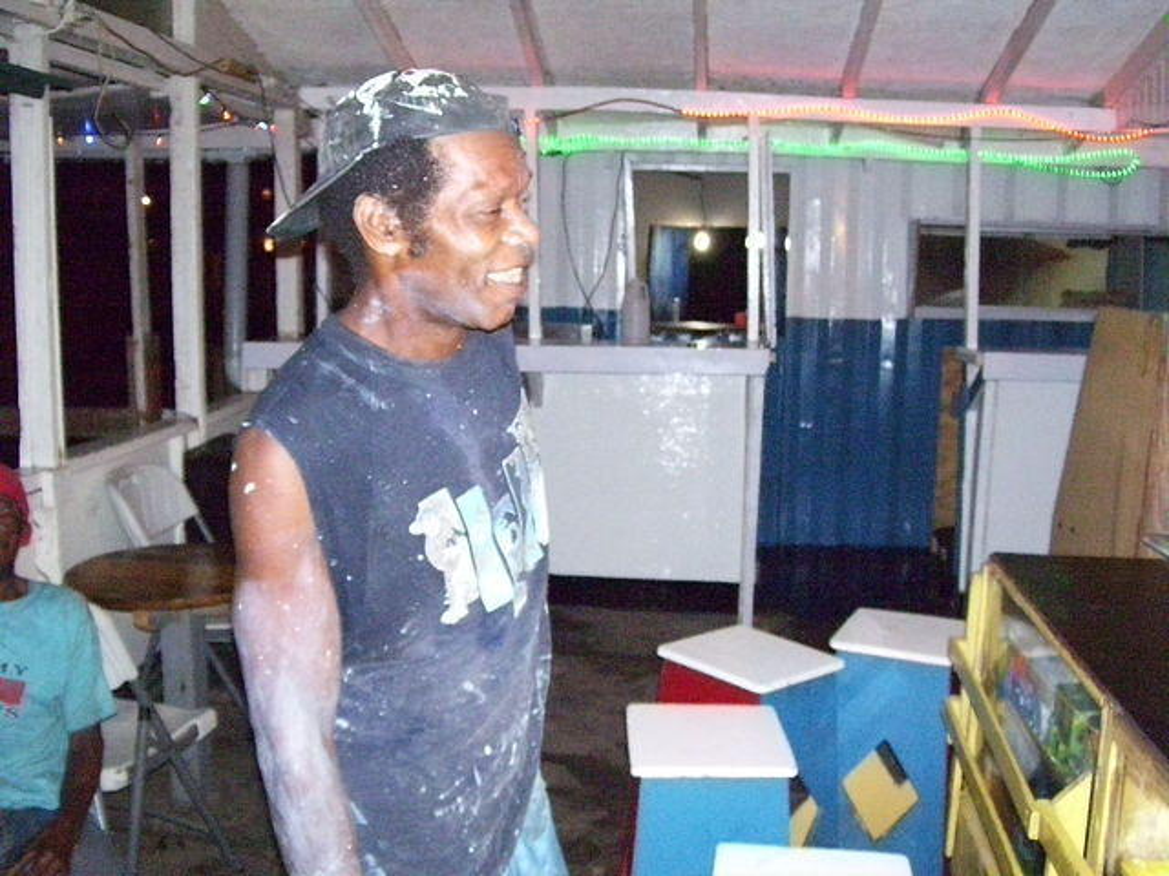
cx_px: 584
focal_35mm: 36
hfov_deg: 51.4
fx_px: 1216
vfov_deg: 39.7
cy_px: 438
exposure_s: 1/60
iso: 1250
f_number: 2.7
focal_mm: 6
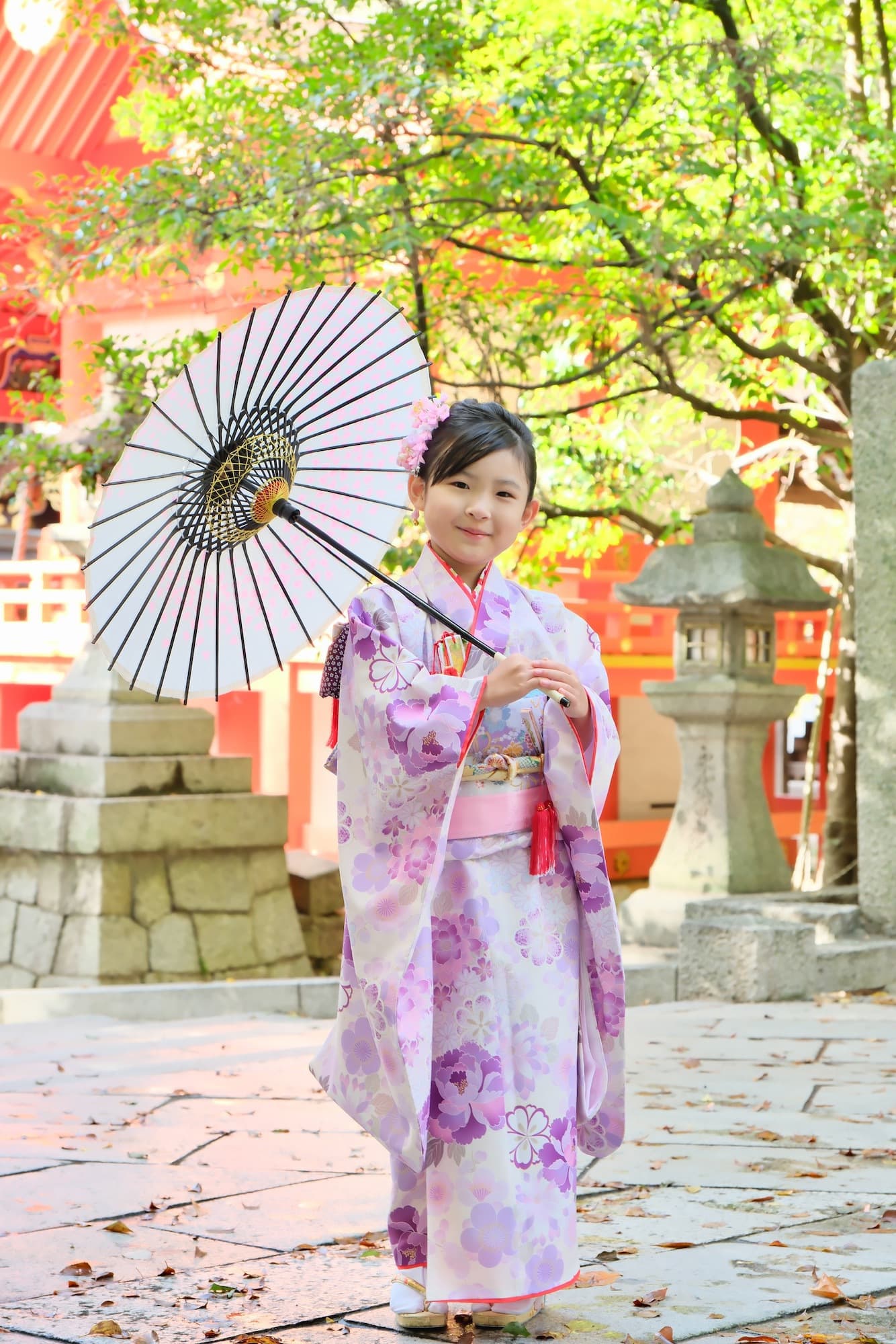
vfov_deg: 27.3
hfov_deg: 18.4
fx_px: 2761
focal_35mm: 74
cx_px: 448
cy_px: 672
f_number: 4.5
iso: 800
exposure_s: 1/80
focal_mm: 49
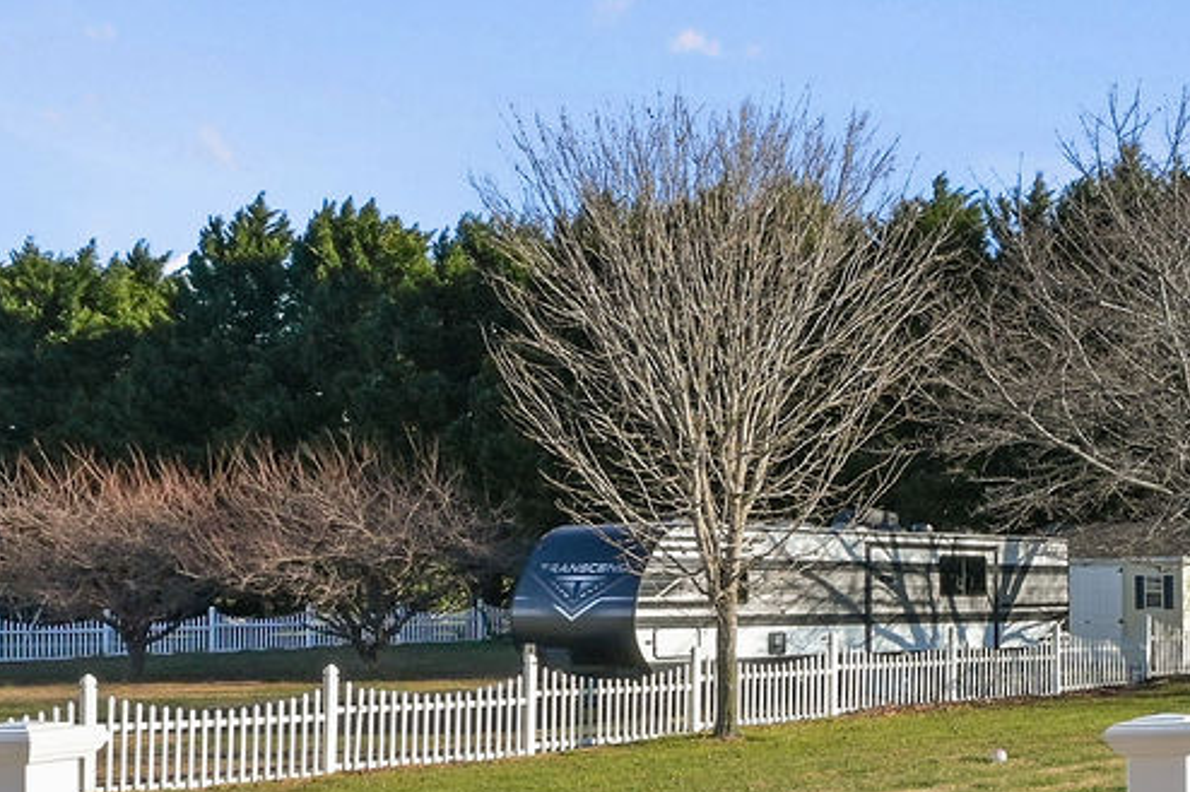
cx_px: 1672
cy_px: 578
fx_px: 1916
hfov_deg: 27.0
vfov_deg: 23.2
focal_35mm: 58
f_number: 8
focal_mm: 14
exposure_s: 1/200
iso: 320
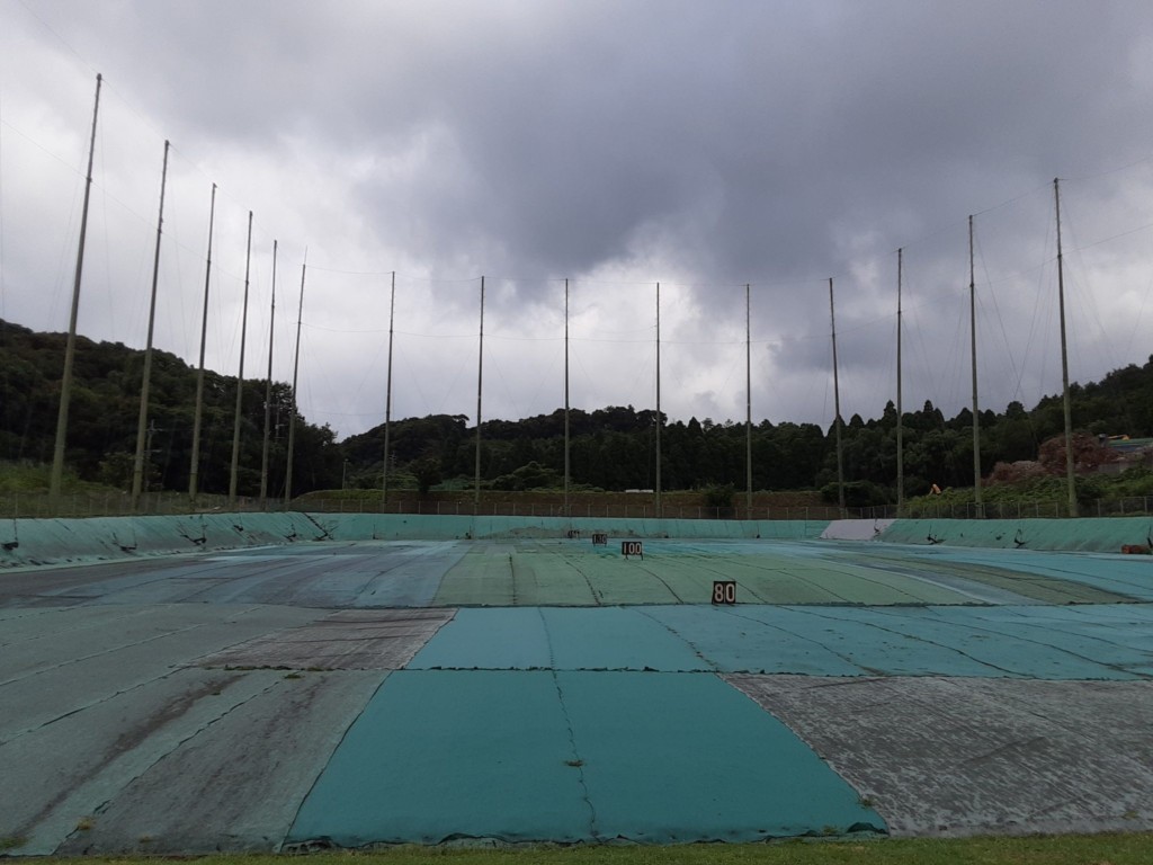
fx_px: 899
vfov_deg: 51.4
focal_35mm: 27
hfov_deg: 65.3
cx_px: 576
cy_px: 432
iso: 40
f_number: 1.9
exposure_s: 1/2571
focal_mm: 2.91
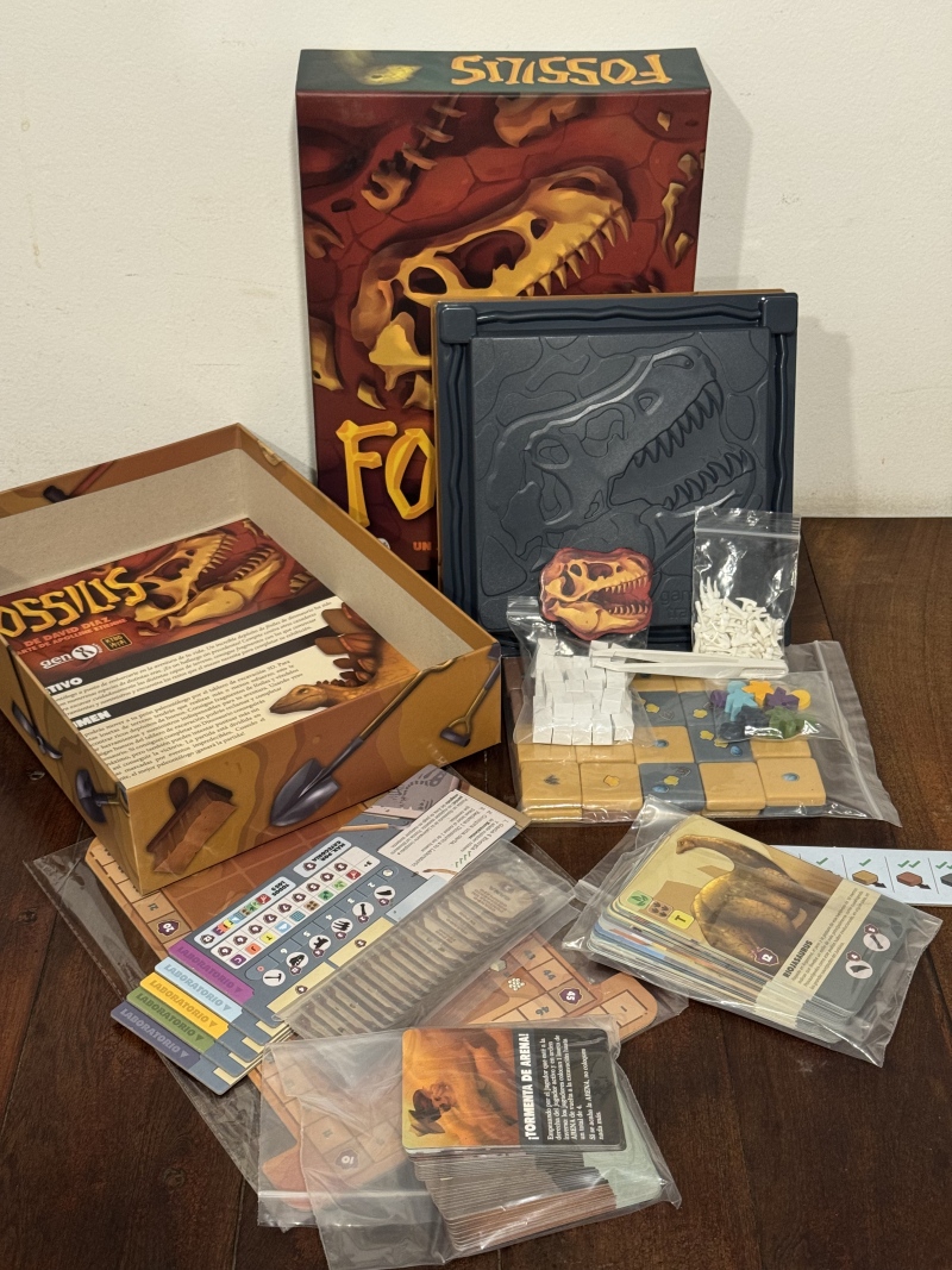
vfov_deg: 39.7
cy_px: 635
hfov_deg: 30.3
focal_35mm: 48
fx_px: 1760
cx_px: 476
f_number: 1.78
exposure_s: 1/50
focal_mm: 6.76
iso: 250
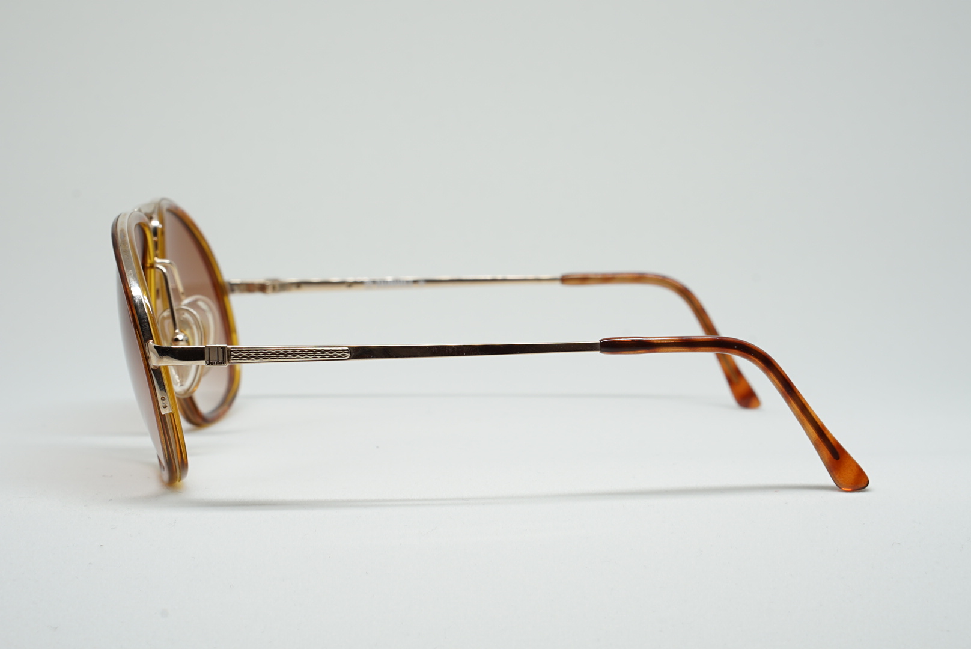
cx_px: 486
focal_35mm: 75
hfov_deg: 27.0
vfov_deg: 18.2
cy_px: 324
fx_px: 2024
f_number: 11
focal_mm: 50
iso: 100
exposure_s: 1/2
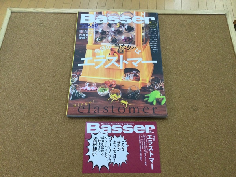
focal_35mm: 31
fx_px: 211
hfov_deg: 58.4
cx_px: 118
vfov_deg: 45.4
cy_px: 88
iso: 32
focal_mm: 3.3
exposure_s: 1/30
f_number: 2.4
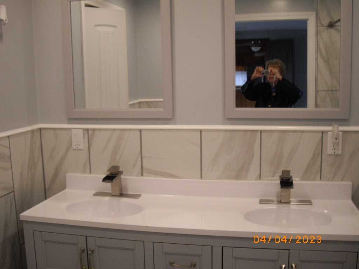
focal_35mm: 38
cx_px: 180
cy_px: 134
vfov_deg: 37.7
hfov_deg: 49.0
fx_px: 394
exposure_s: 1/60
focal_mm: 7.9
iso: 200
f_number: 2.8
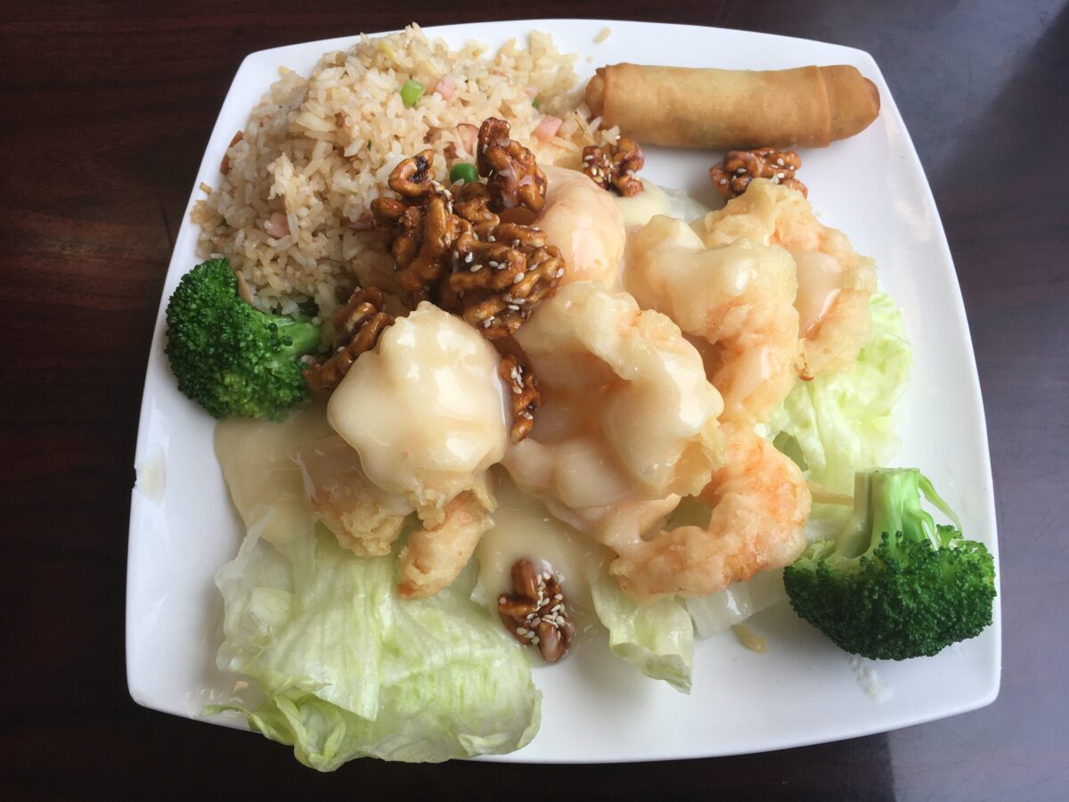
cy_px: 401
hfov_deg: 61.7
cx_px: 534
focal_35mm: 29
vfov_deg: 48.2
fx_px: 896
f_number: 2.2
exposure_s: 1/120
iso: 25
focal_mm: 4.15
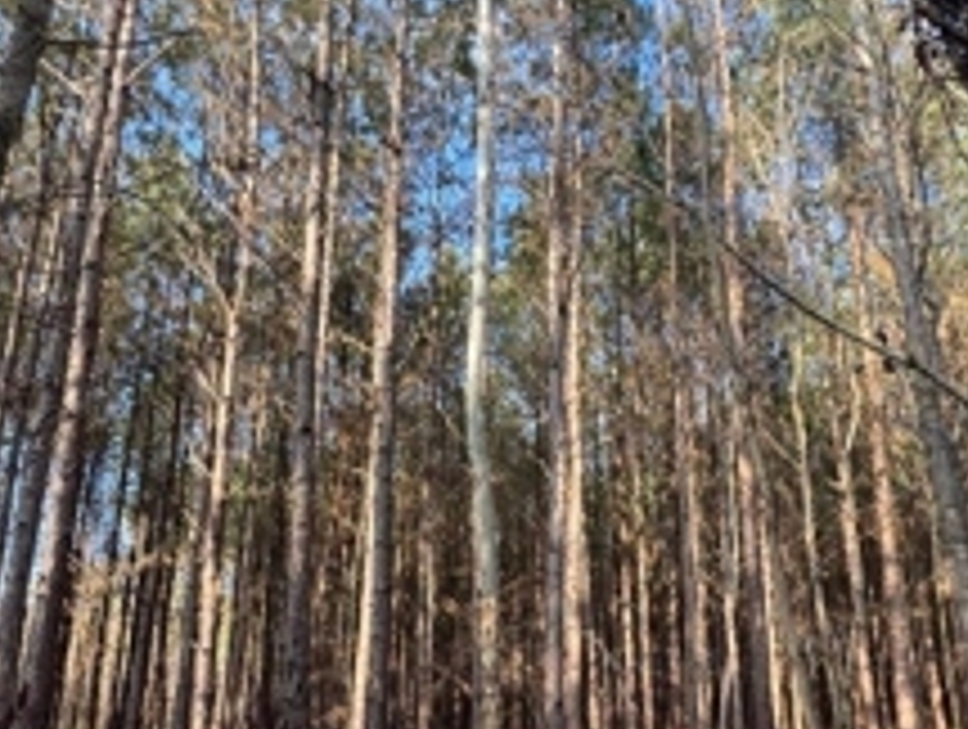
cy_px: 544
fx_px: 728
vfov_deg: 51.0
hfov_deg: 67.1
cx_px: 527
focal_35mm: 26
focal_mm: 2.22
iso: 40
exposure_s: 1/118
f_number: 2.2
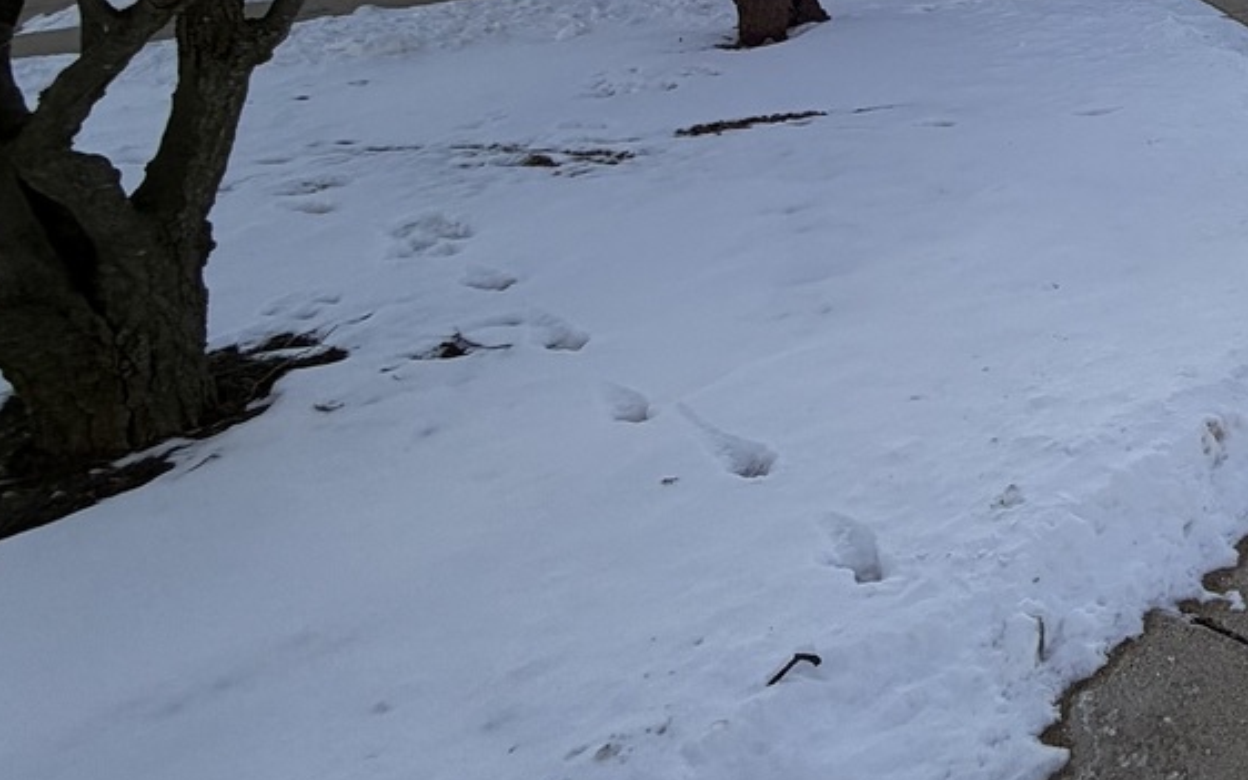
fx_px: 1292
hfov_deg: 38.3
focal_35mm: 38
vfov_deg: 28.2
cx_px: 1497
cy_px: -211
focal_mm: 2.22
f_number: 2.2
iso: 25
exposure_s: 1/1068
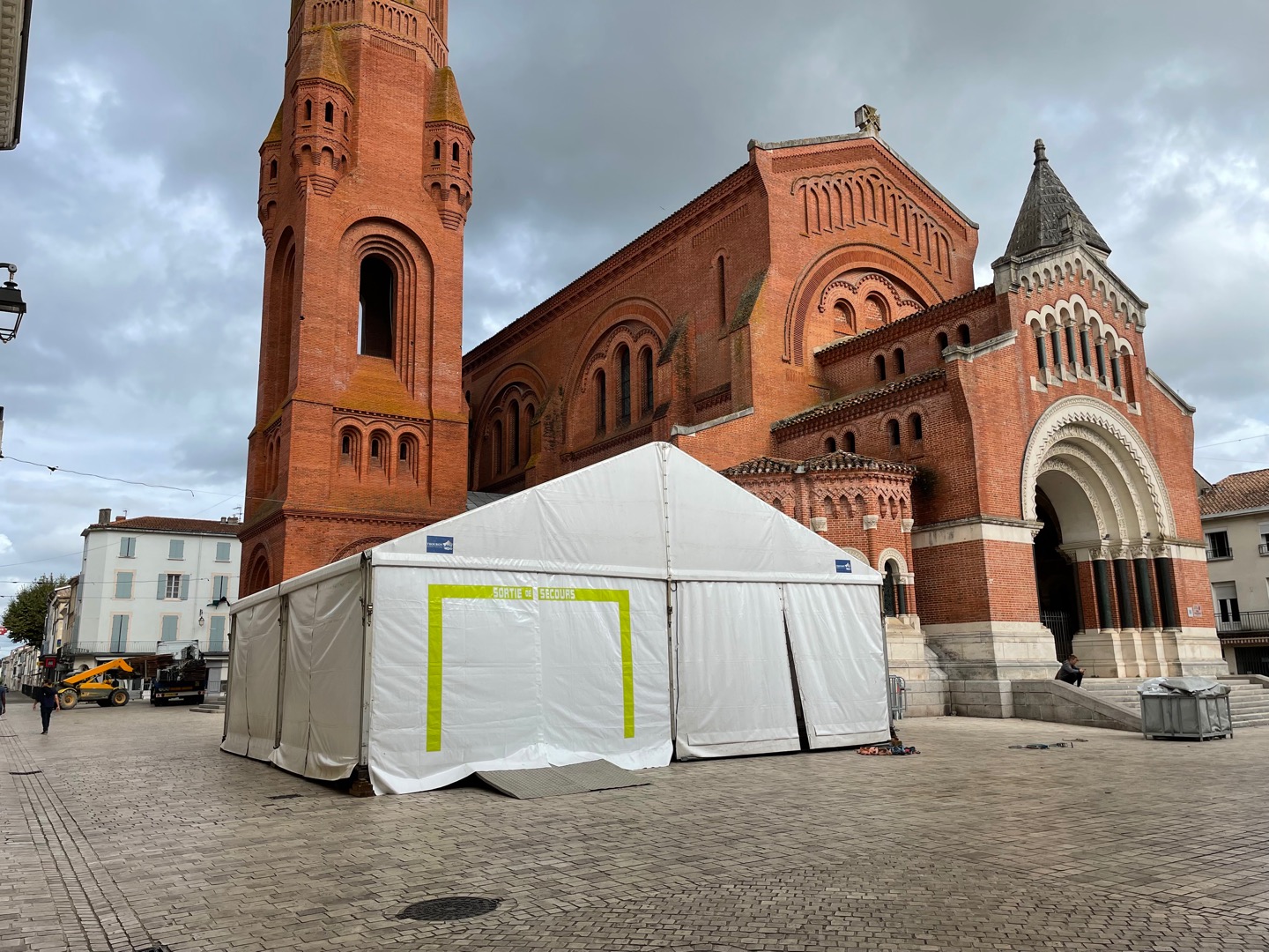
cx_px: 634
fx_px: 953
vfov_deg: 53.1
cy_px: 476
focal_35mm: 26
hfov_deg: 67.3
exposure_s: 1/2959
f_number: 1.6
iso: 32
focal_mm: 4.2
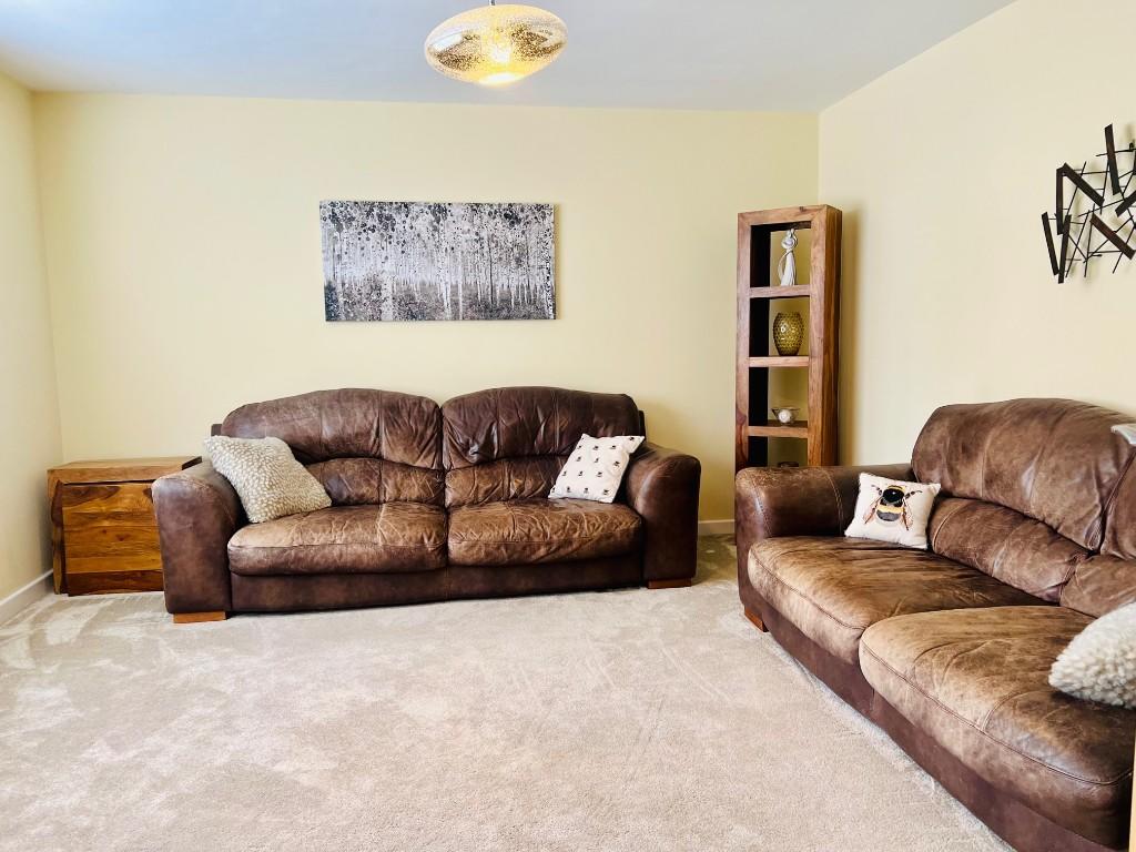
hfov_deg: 67.3
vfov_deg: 53.1
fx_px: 853
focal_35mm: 26
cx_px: 568
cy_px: 426
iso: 125
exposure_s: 1/100
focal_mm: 5.7
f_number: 1.5
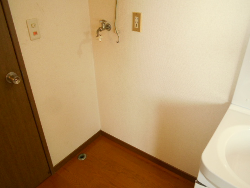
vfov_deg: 46.8
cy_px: 94
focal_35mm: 30
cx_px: 125
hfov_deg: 60.0
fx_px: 217
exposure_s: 1/30
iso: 400
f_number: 3.4
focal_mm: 5.1
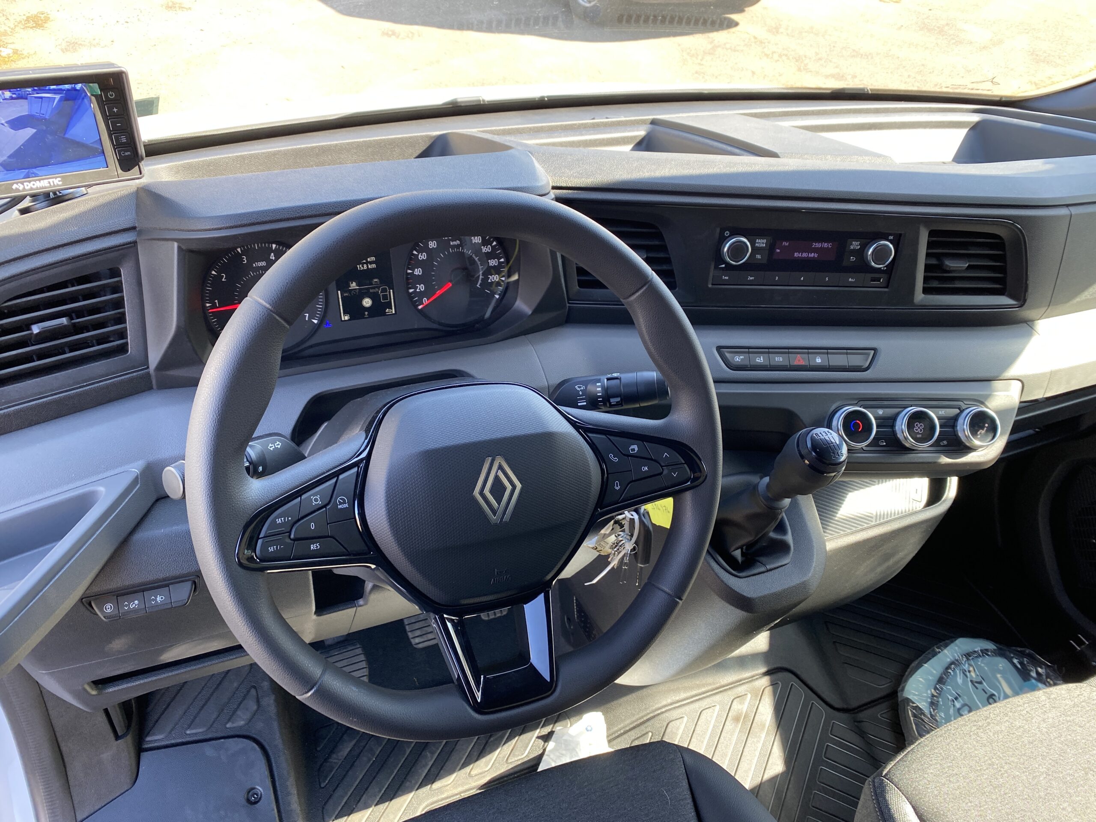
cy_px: 411
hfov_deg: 67.3
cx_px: 548
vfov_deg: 53.1
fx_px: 823
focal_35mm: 26
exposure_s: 1/121
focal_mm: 4.25
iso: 64
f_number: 1.8
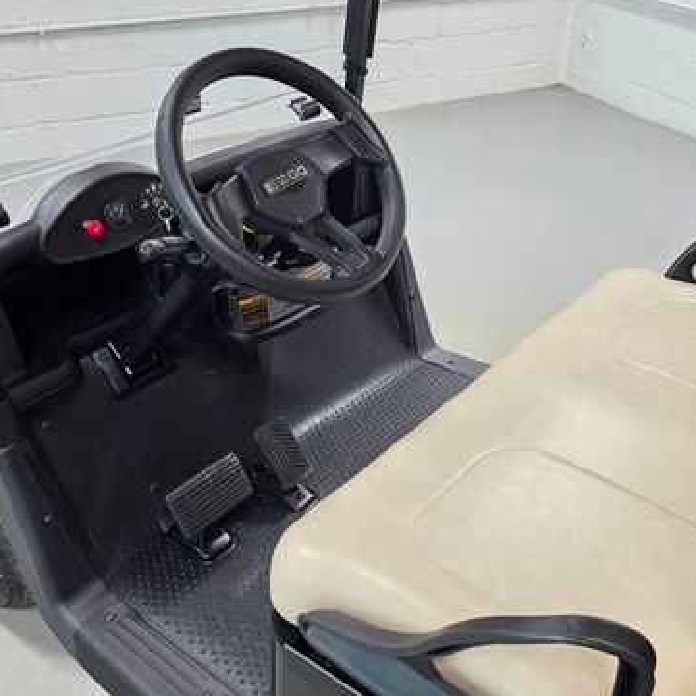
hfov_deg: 46.0
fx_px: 819
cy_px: 374
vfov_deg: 46.0
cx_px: 366
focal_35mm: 36
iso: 200
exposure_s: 1/120
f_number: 1.7
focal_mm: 6.3
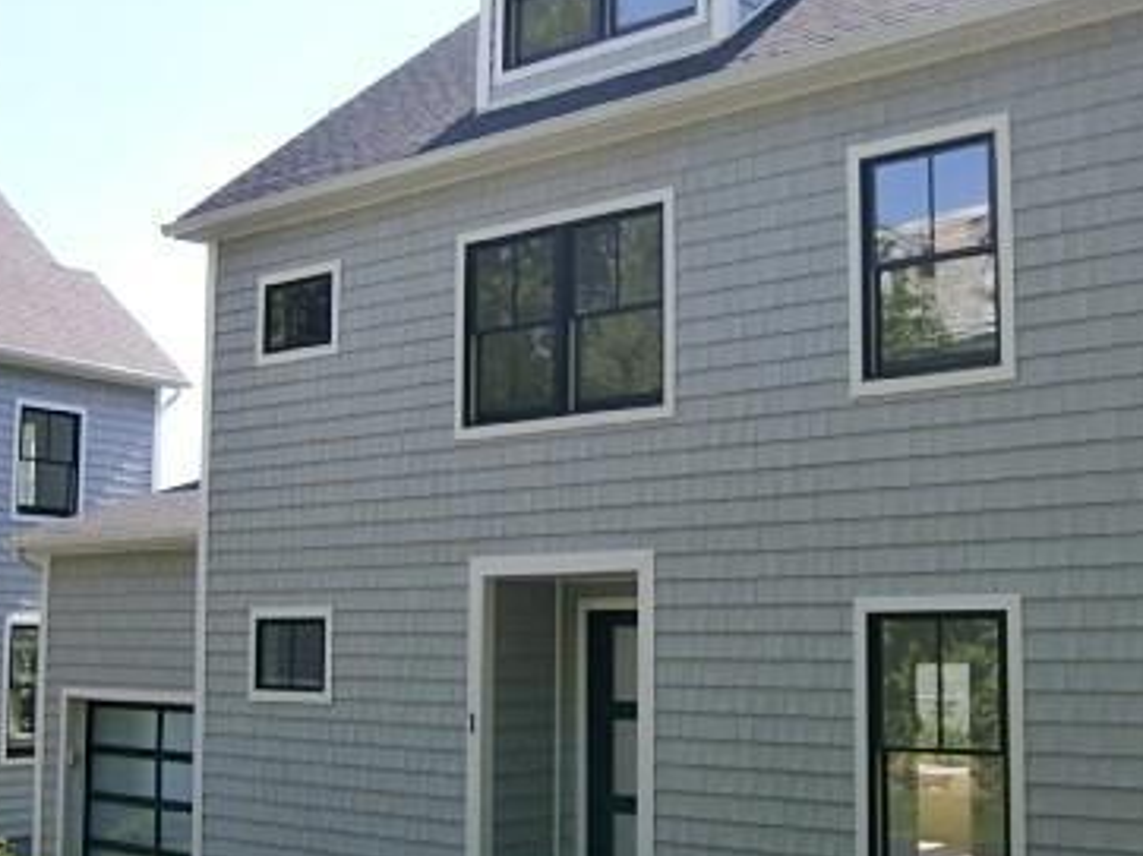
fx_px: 1518
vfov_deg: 31.4
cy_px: 486
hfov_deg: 41.2
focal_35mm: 46
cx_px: 657
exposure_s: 1/80
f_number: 8
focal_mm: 4.7
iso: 80
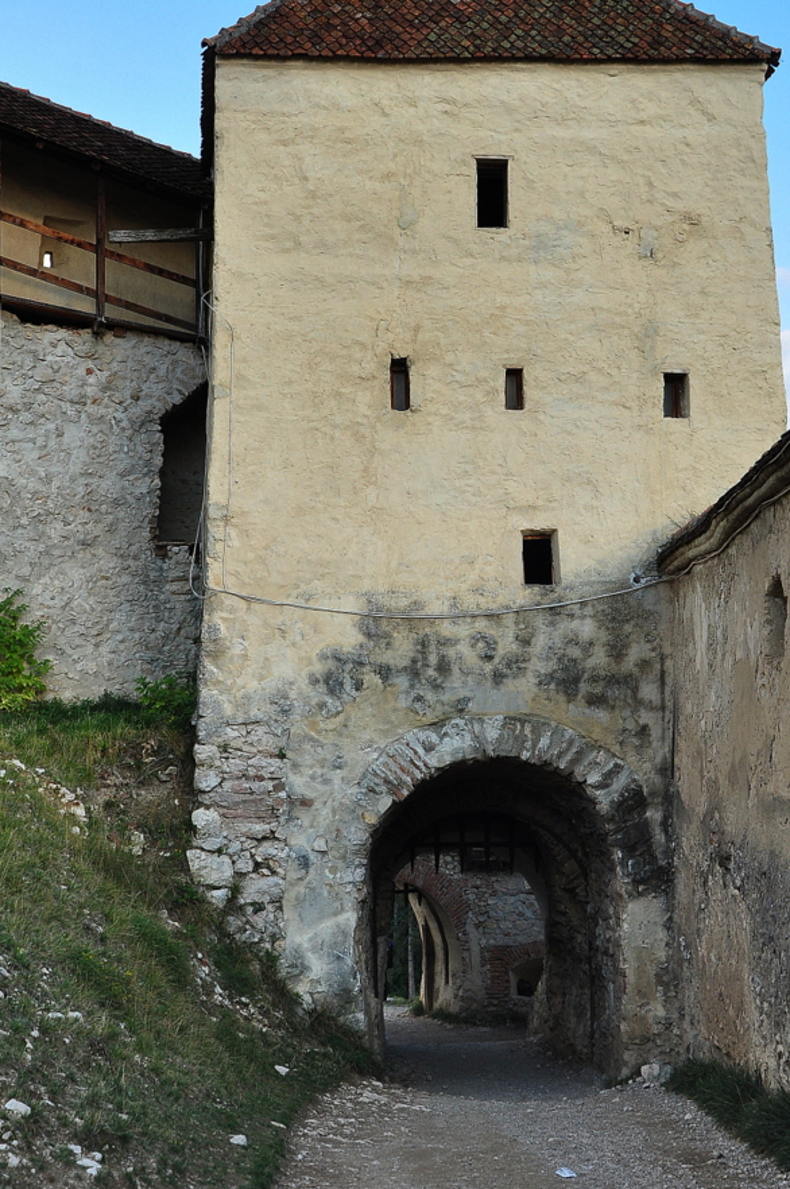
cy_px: 483
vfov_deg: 40.2
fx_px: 1617
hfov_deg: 27.4
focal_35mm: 49
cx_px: 448
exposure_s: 1/250
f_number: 8
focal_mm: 24
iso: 400
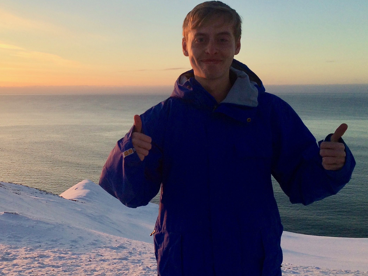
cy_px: 130
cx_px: 110
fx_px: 478
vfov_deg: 32.2
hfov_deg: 41.3
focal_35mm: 45
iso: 32
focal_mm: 4.15
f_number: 2.2
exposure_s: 1/651
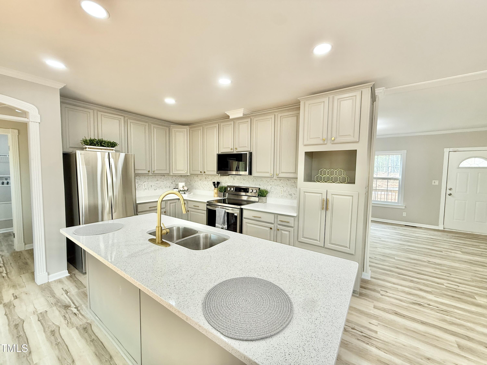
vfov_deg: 85.7
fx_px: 197
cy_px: 182
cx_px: 244
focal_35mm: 14
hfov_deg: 102.1
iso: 125
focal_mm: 2.22
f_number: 2.2
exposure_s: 1/120
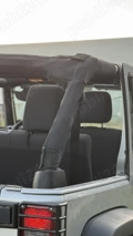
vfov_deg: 21.4
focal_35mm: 98
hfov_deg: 12.4
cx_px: 64
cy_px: 197
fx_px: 614
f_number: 1.78
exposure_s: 1/166
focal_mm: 6.76
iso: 64
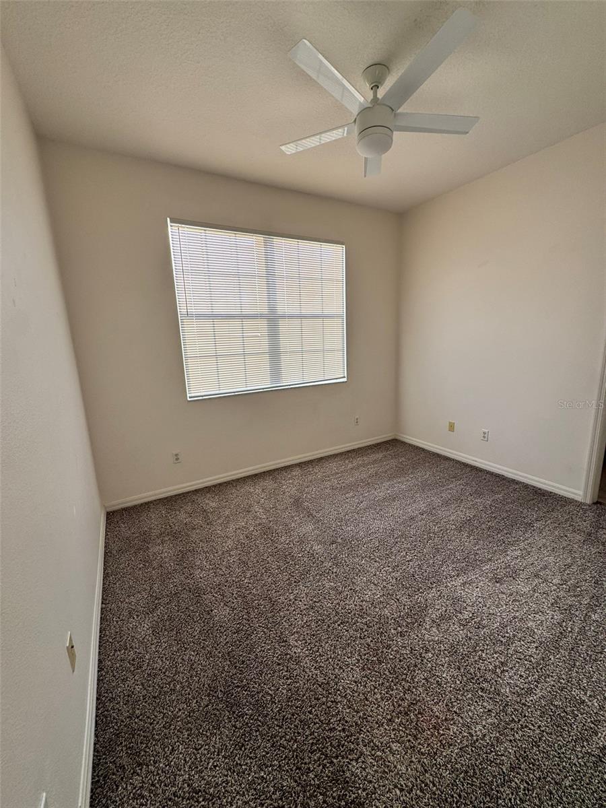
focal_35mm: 14
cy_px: 404
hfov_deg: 85.7
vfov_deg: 102.1
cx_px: 303
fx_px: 327
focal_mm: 2.22
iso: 40
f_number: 2.2
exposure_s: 1/234
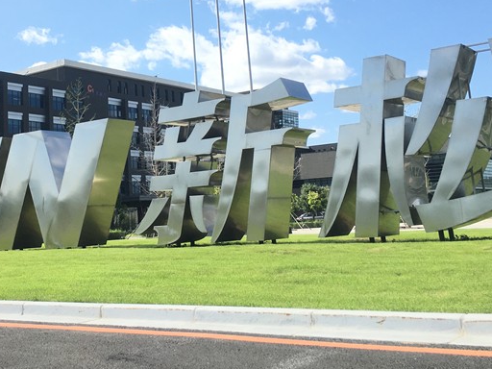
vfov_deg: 28.0
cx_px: 142
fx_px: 725
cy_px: 73
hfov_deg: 36.9
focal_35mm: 51
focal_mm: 4.15
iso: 25
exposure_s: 1/1304
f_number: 2.2
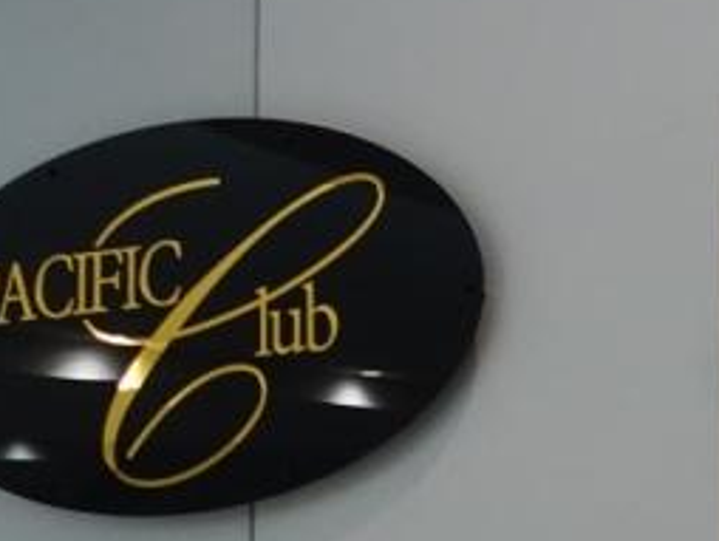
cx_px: 934
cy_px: 653
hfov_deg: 19.4
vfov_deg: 15.3
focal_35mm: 93
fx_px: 1934
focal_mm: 8.8
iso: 1250
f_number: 1.8
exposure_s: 1/250
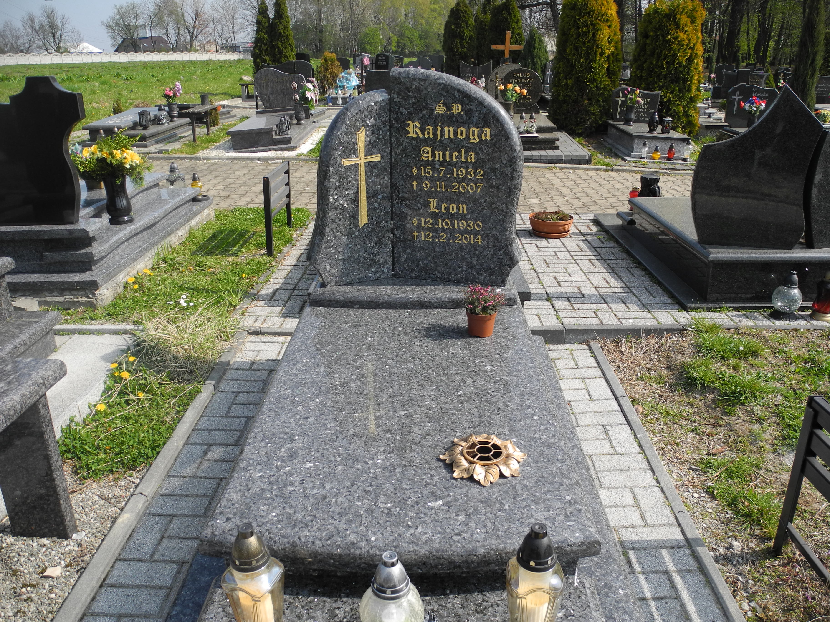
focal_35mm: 28
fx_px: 671
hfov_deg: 63.4
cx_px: 415
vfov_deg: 49.7
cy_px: 311
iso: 100
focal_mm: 6
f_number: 3.2
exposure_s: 1/800
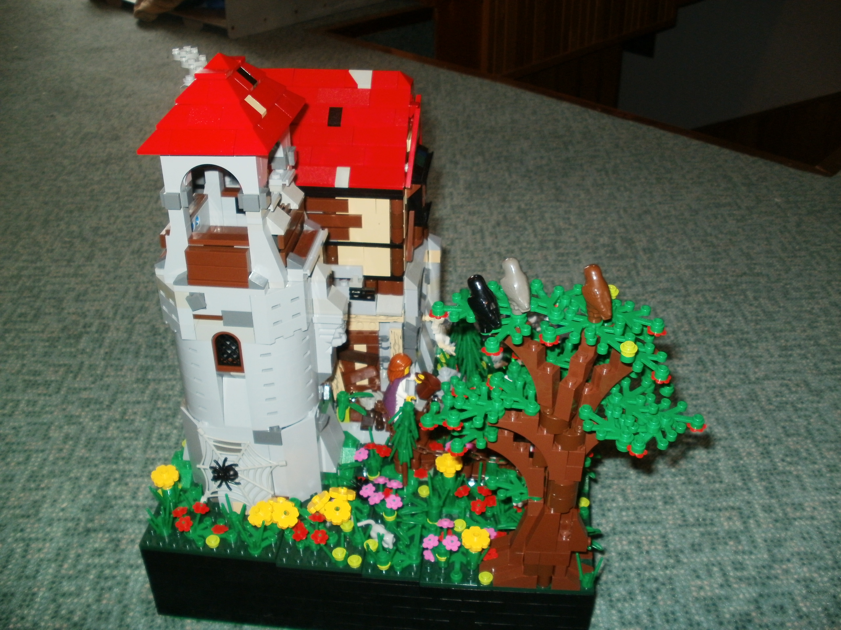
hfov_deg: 51.4
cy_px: 315
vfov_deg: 39.7
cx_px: 420
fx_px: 875
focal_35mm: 36
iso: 125
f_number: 3.5
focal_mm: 6.3
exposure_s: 1/30
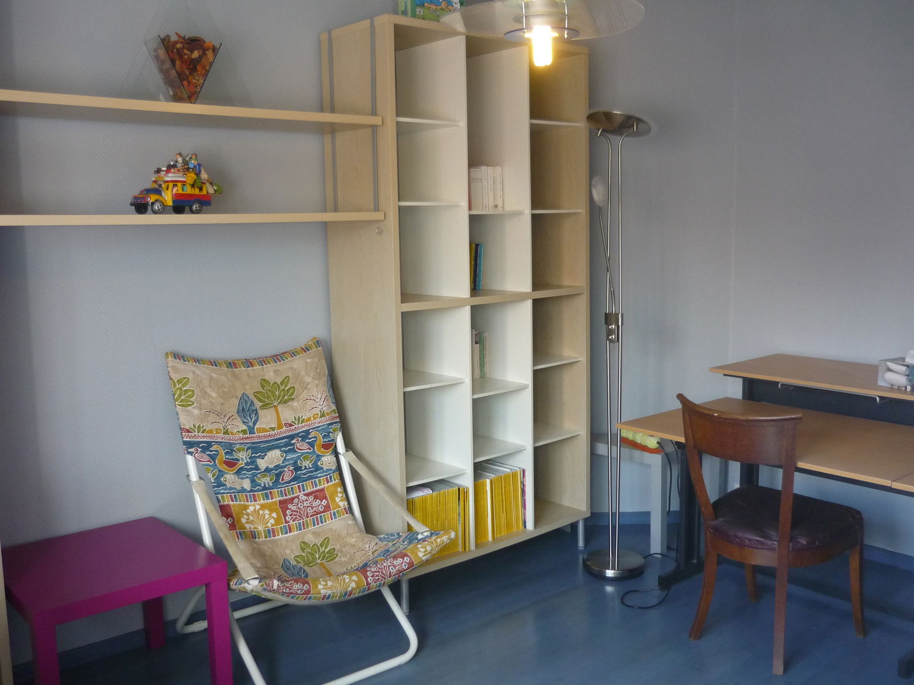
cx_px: 457
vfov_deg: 42.9
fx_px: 871
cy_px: 342
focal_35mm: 33
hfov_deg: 55.4
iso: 200
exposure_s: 1/30
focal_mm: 5.5
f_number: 2.8
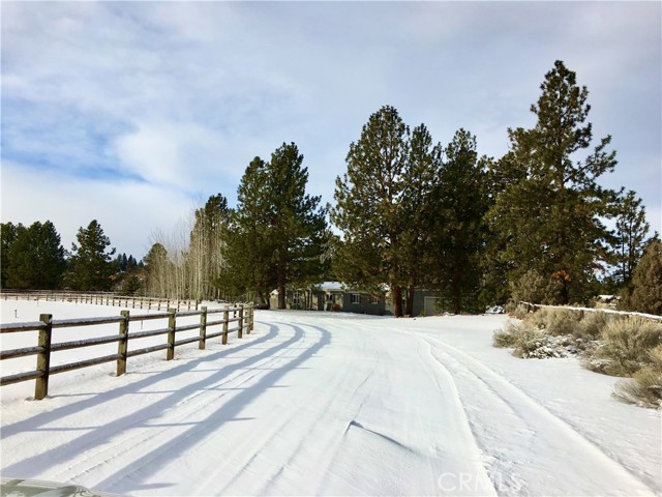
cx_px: 331
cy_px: 248
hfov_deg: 61.7
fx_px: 555
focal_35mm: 29
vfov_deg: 48.2
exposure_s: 1/2024
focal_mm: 4.15
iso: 25
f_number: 2.2
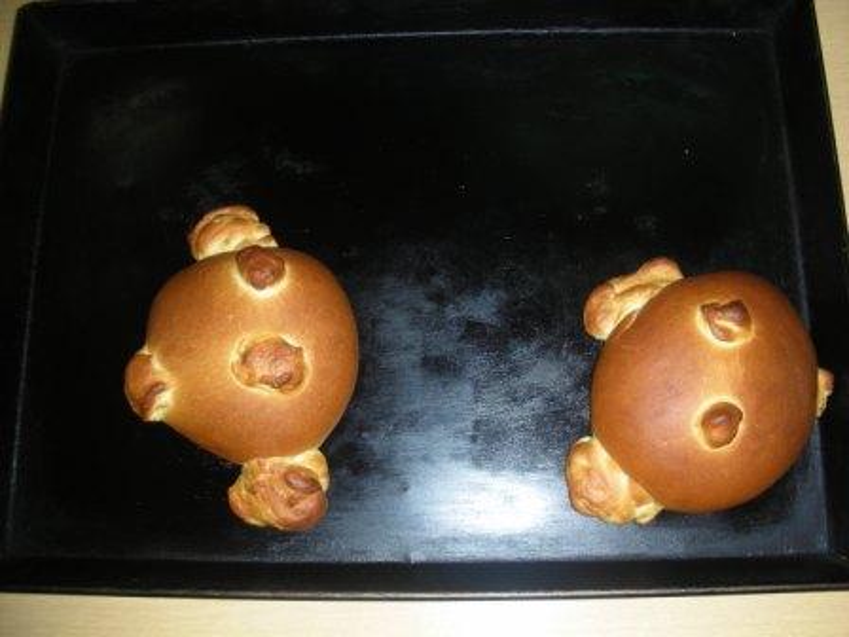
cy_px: 318
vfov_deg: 40.7
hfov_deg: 52.6
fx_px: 858
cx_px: 424
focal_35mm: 35
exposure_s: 1/60.1
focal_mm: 5.8
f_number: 3
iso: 50
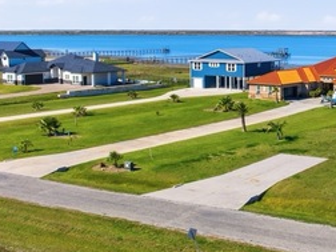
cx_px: 305
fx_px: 592
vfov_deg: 23.9
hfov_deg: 30.2
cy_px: 83
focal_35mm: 61
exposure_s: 1/320
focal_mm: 12.3
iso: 100
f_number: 10
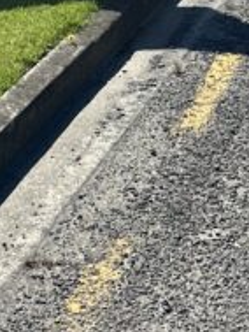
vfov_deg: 14.3
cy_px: -144
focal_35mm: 130
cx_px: -114
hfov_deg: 11.0
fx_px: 1245
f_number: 1.78
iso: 80
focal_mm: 6.86
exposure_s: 1/4762
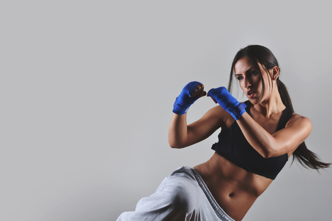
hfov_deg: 16.1
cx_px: 166
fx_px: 1176
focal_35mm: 128
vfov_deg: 10.8
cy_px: 110
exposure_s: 1/125
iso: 100
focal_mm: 85
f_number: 11
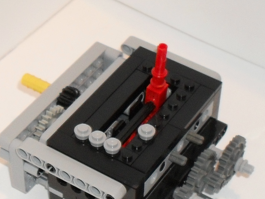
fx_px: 406
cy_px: 144
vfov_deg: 27.2
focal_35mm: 53
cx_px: 121
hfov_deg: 36.1
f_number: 3.2
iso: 200
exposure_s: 1/45
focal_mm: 6.3
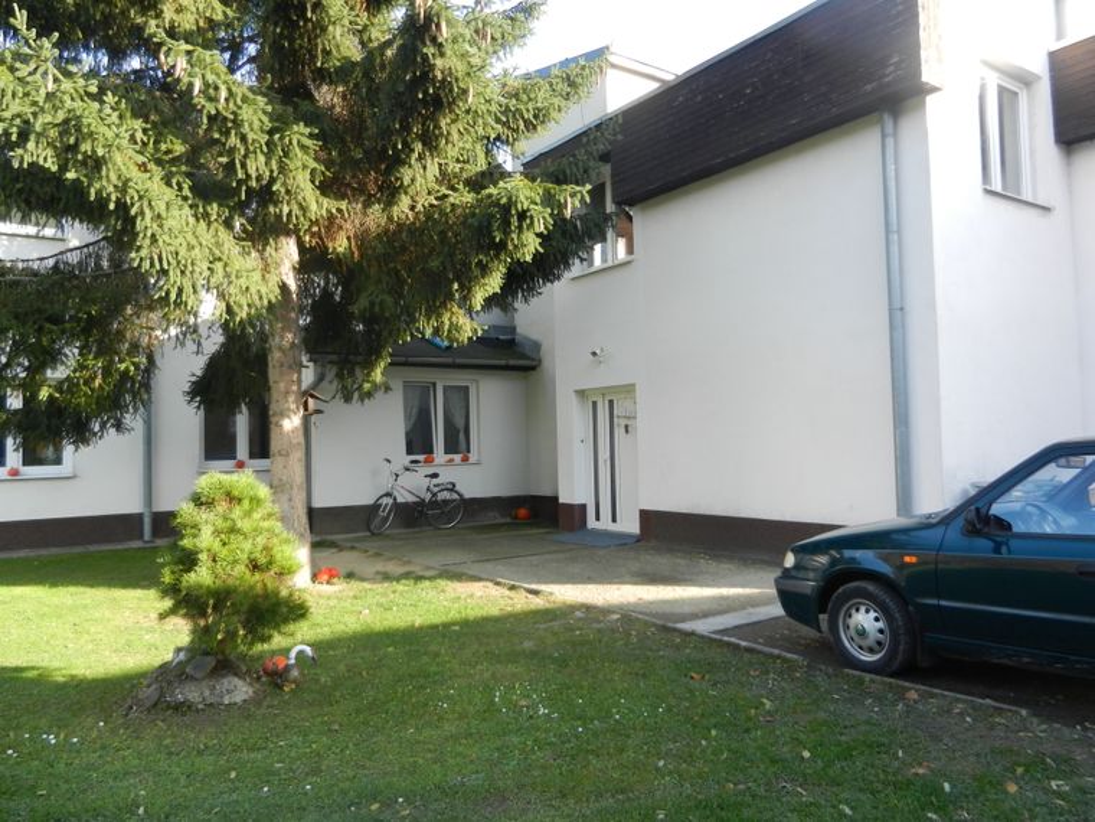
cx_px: 548
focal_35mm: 25
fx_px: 791
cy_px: 411
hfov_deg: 69.4
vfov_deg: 54.9
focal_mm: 4.5
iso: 160
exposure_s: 1/200
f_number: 3.5
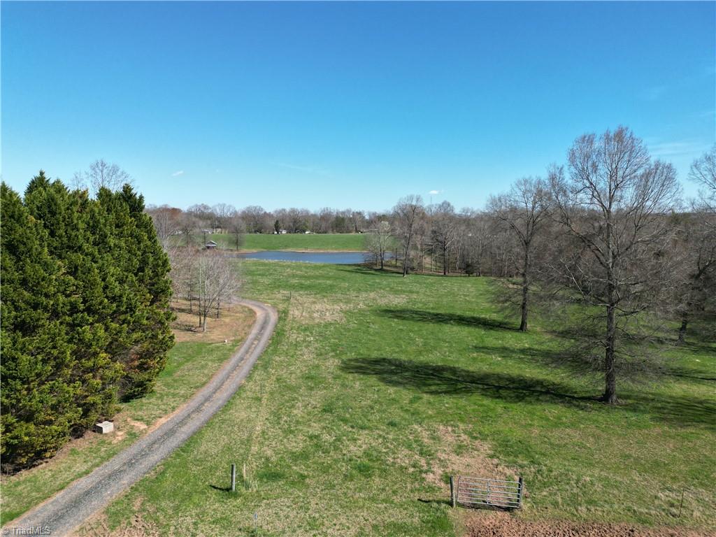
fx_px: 496
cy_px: 268
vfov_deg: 56.8
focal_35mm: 24
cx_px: 358
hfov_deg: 71.6
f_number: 1.7
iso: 100
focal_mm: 6.72
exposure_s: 1/2500
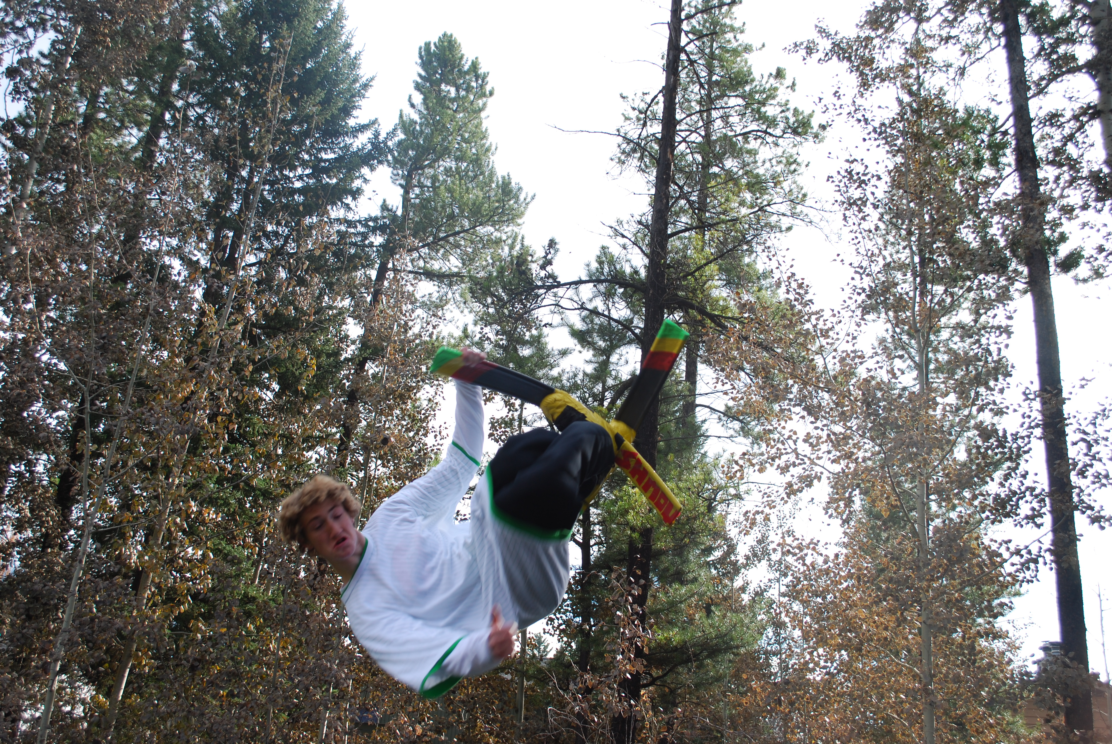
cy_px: 372
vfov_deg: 34.3
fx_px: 1206
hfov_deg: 49.5
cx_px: 556
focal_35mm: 39
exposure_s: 1/125
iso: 100
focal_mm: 26
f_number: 5.6
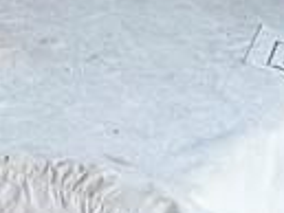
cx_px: -214
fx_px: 1560
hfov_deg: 9.9
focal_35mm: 190
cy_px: -318
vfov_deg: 7.3
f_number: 1.78
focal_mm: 6.76
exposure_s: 1/121
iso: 64
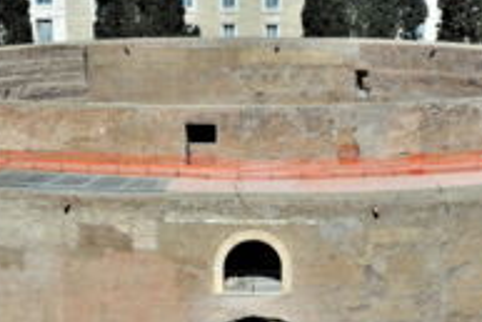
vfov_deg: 12.1
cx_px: 243
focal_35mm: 112
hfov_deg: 18.2
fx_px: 1501
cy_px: 320
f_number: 20
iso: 200
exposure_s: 1/200
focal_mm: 48
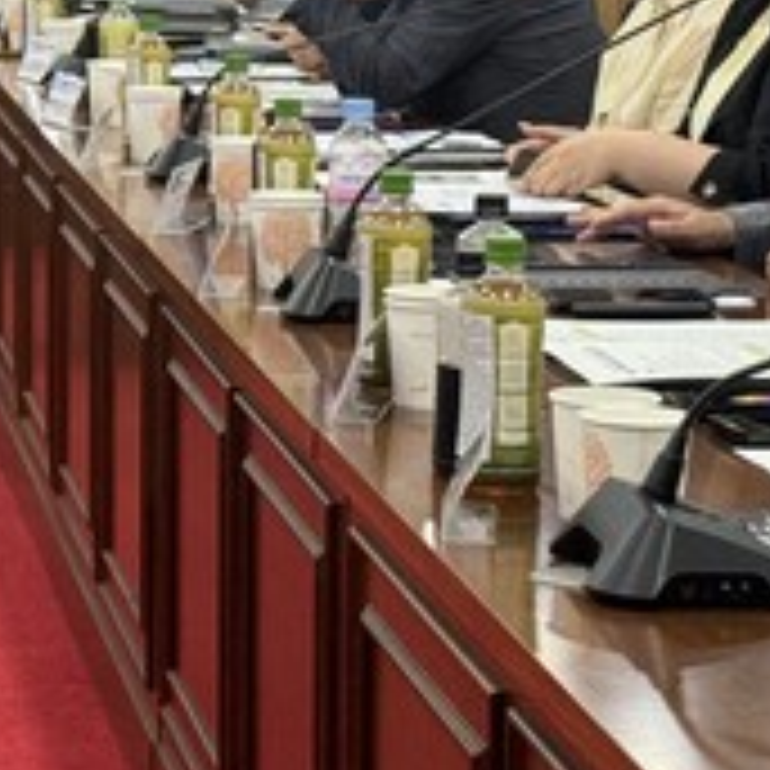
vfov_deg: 11.7
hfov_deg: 11.1
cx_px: -522
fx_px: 3750
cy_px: 252
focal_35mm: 149
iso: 80
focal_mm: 6.76
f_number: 1.78
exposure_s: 1/60
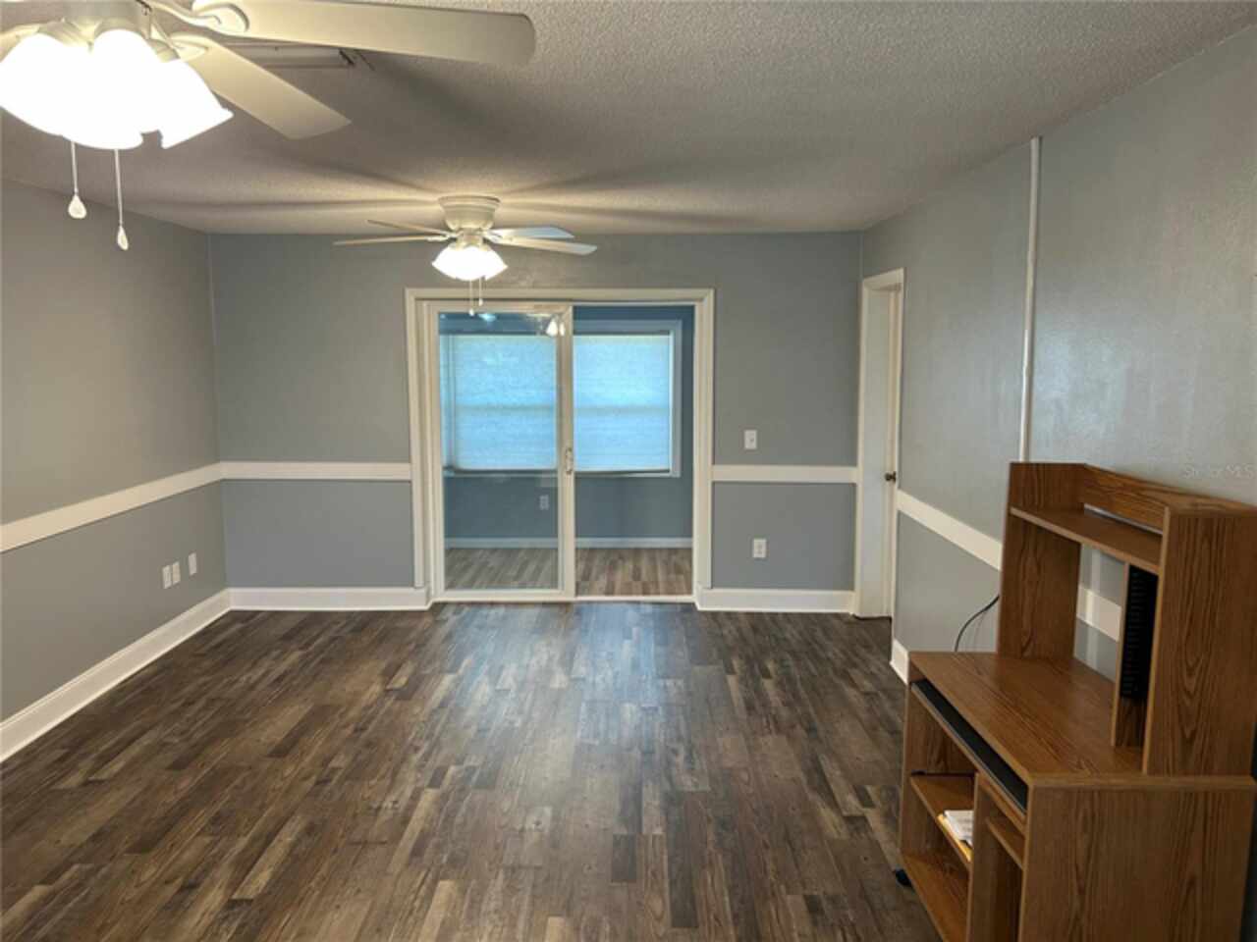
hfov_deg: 67.3
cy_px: 471
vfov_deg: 53.1
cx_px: 628
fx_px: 944
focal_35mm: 26
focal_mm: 5.7
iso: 125
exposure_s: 1/60
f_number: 1.5
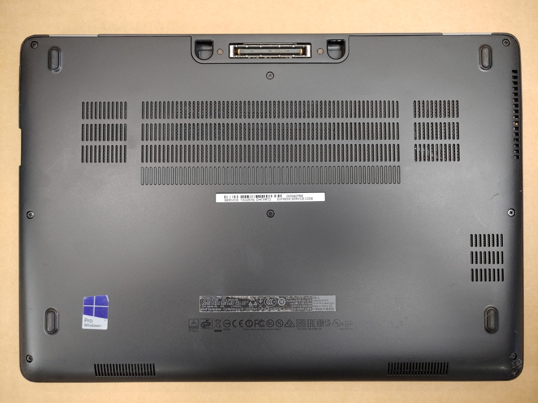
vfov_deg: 53.1
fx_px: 404
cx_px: 269
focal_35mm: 26
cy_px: 202
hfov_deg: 67.3
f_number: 1.8
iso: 50
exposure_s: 1/60
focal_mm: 4.36
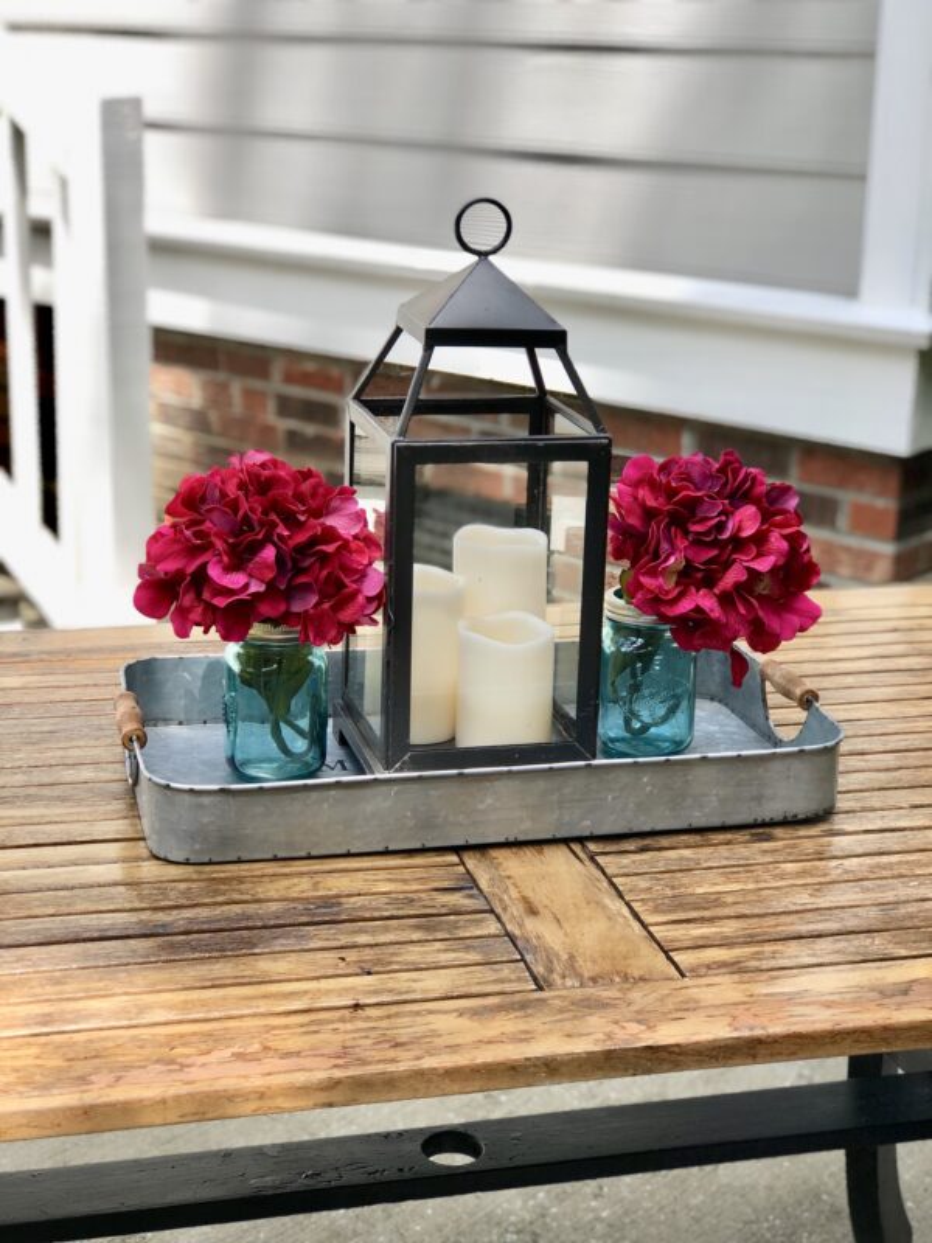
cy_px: 622
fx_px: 2046
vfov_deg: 33.8
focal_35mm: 57
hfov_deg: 25.7
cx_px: 466
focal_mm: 6.6
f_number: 2.8
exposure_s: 1/120
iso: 20
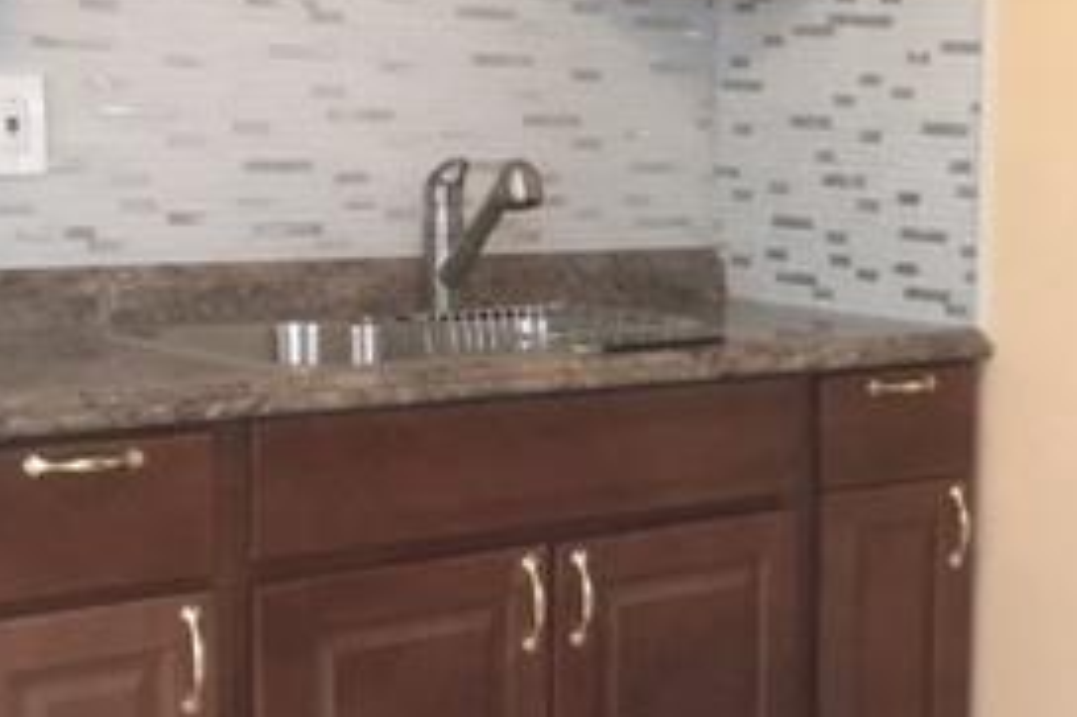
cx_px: 1156
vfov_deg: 17.9
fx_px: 2272
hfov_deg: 25.0
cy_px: 353
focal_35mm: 76
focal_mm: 3.3
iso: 160
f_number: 2.4
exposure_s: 1/30
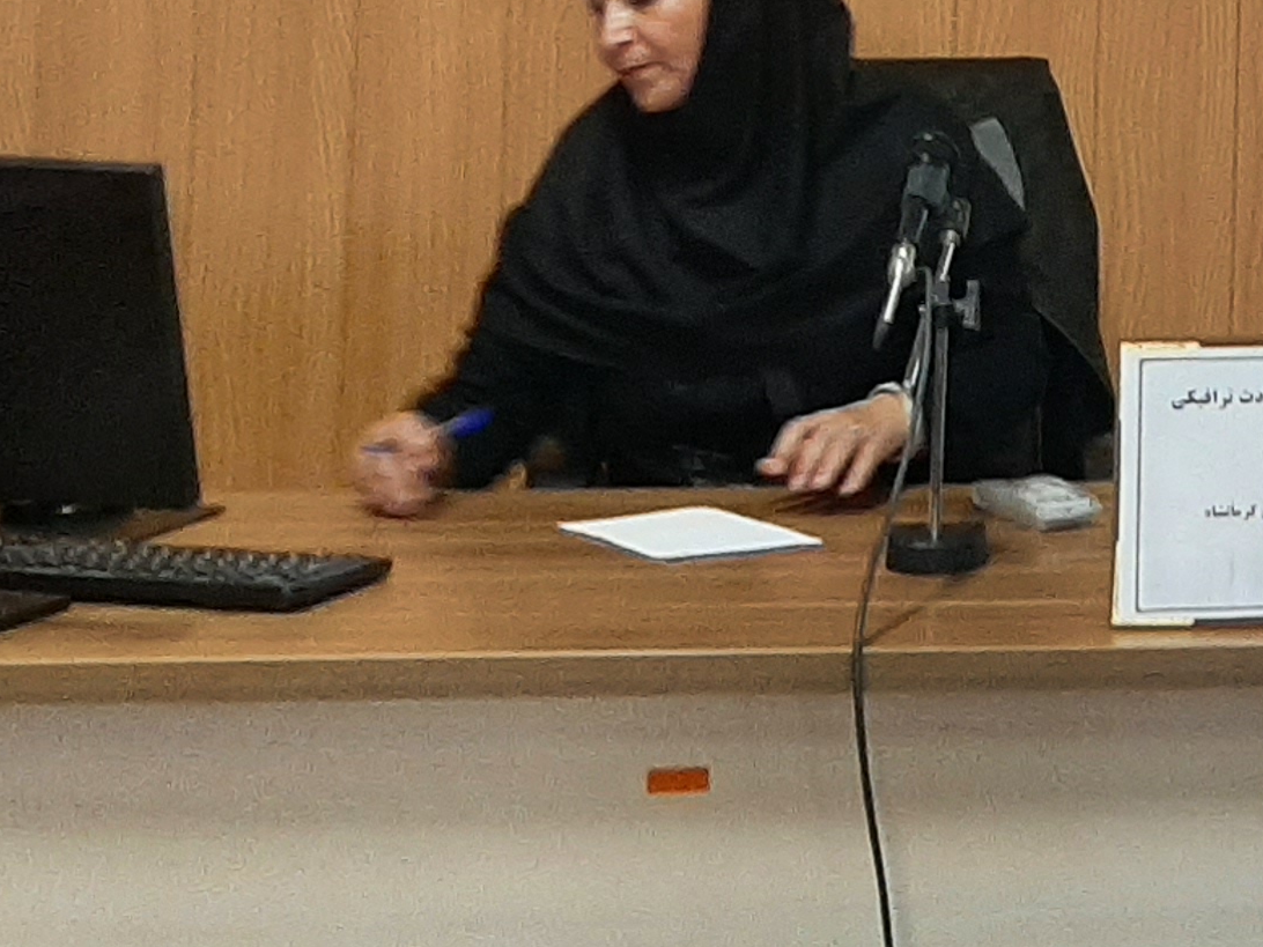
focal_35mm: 96
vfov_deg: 14.4
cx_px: 1604
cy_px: -438
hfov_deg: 19.0
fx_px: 3503
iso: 160
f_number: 1.7
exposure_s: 1/25
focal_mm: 3.93
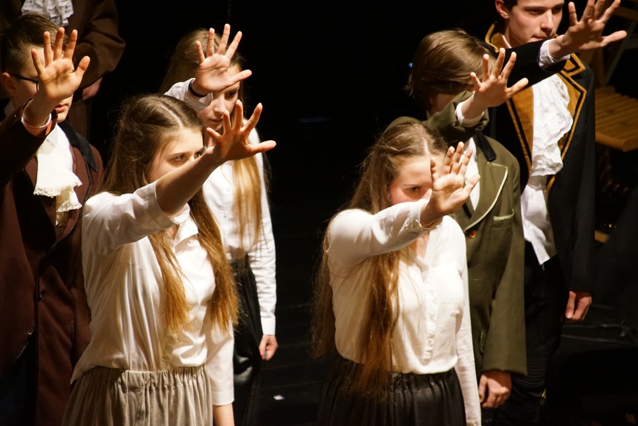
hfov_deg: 9.1
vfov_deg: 6.1
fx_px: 3988
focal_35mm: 225
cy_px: 213
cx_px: 319
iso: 3200
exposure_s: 1/80
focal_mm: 150
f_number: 5.6
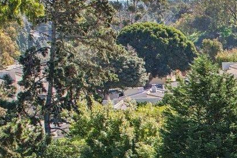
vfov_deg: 11.6
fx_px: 724
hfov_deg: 16.2
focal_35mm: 110
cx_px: 405
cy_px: 276
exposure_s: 1/1000
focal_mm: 8.4
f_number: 2.8
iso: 100
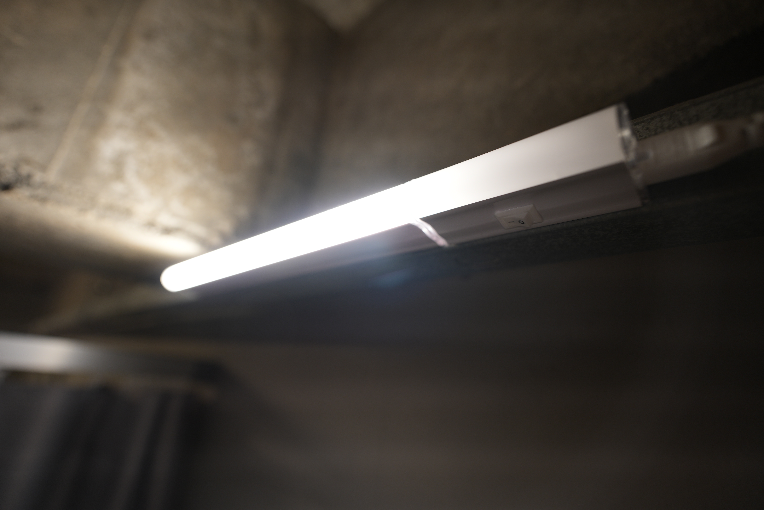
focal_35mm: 17
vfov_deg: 70.4
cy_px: 255
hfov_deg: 93.3
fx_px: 361
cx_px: 382
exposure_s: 1/30
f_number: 2.8
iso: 200
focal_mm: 17
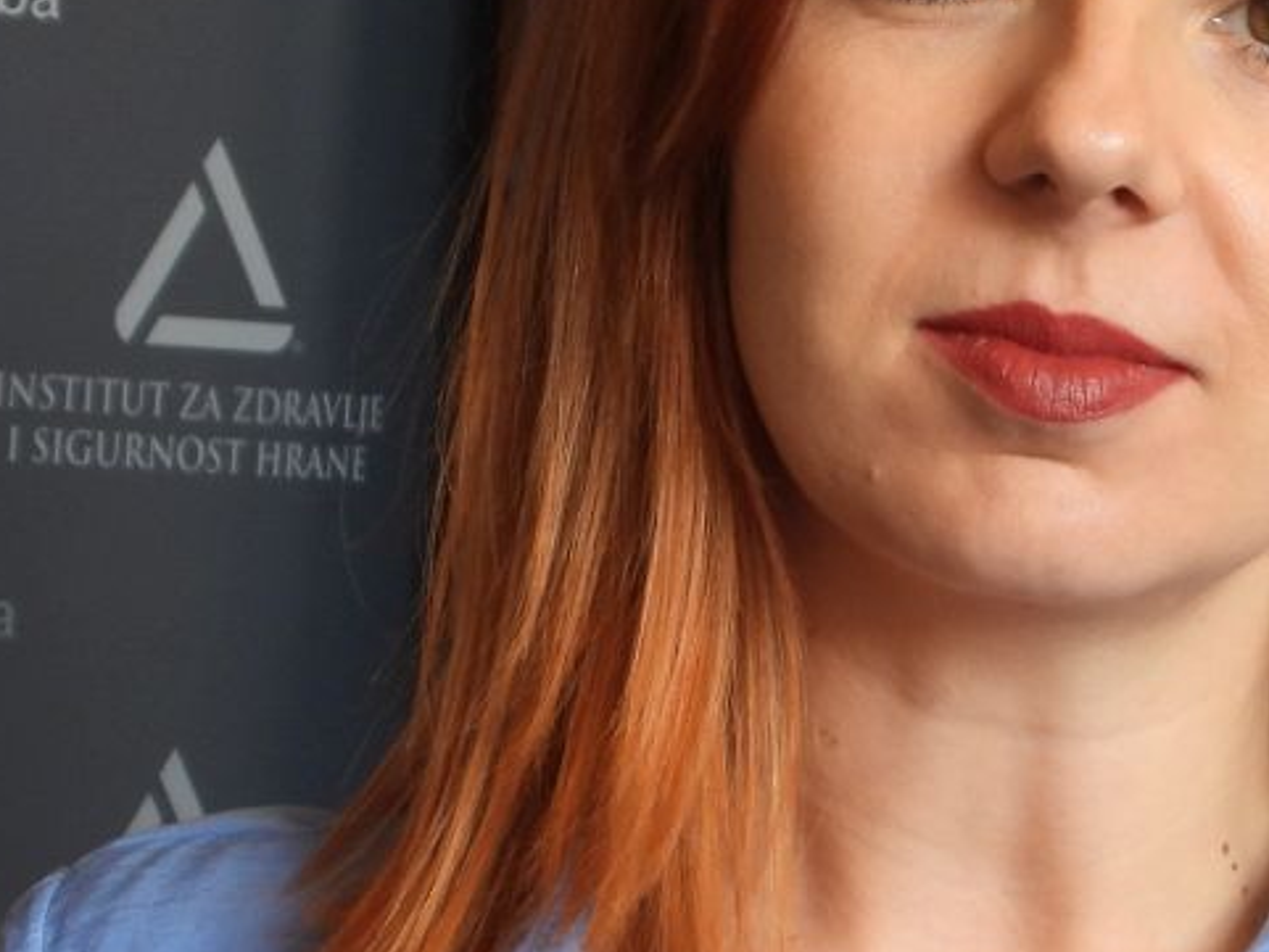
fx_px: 7920
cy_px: 575
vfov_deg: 6.9
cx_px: 976
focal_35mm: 216
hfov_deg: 9.1
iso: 110
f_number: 3.5
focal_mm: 11.7
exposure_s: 1/30
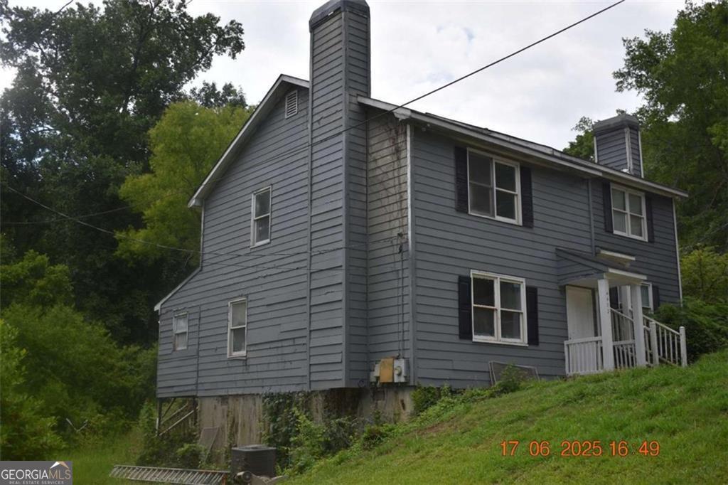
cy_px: 242
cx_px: 364
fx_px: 819
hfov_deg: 47.9
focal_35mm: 40
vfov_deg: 33.0
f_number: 5
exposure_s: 1/200
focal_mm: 27
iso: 110
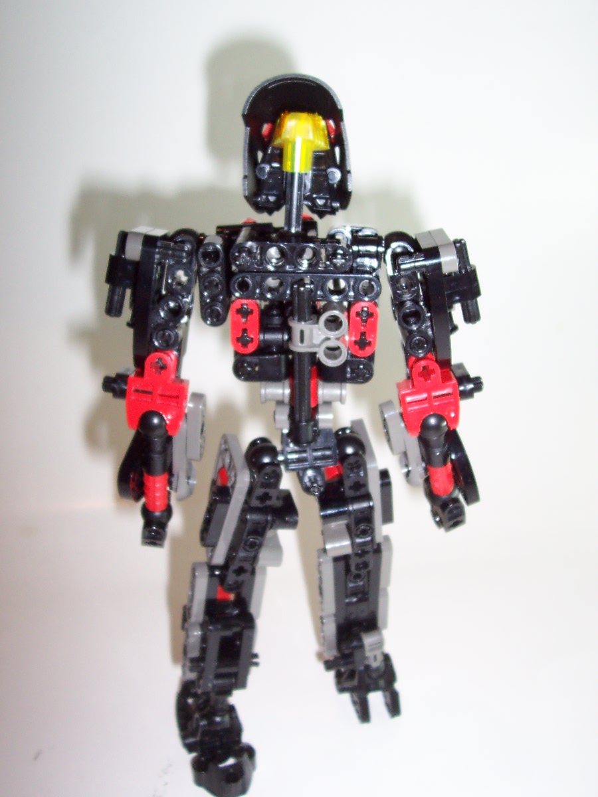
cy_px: 398
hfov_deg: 38.7
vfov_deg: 50.1
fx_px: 852
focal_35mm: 37
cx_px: 299
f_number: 2.8
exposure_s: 1/60
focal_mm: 5.6
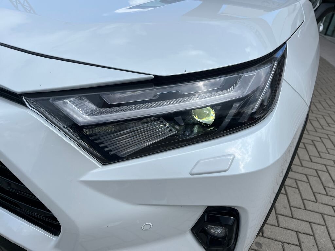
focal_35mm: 26
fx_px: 252
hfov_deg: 67.3
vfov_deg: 53.1
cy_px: 126
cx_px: 168
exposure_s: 1/3135
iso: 50
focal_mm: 5.1
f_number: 1.6
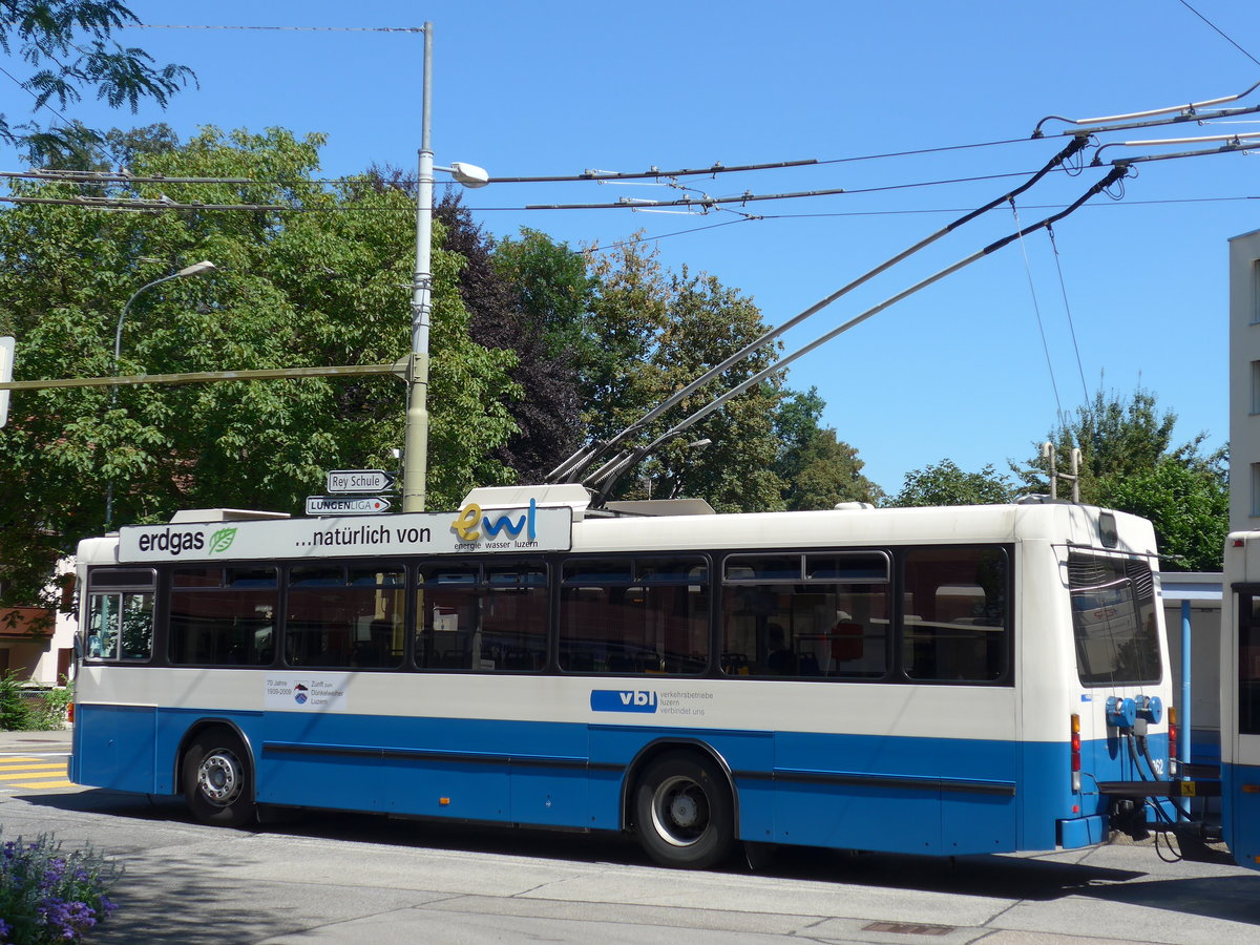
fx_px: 1893
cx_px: 630
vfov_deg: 28.0
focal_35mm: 52
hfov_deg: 36.8
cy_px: 472
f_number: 3.3
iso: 80
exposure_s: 1/800
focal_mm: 10.7
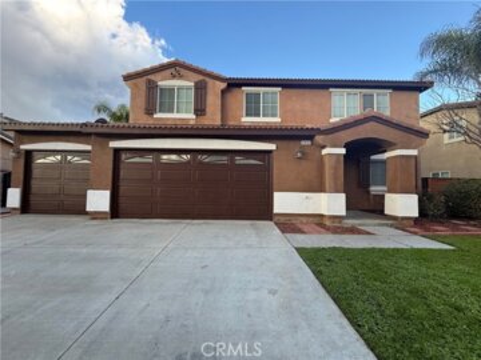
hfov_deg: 102.1
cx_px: 240
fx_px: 195
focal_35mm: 14
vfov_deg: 85.7
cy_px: 180
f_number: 2.2
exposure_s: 1/99
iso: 40
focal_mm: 2.22
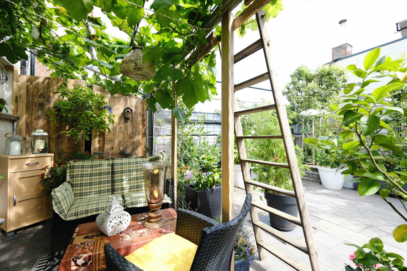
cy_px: 136
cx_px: 204
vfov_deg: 77.3
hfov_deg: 100.4
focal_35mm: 15
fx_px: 170
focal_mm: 10
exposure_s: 1/125
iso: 160
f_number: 4.5
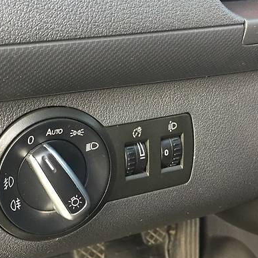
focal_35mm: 53
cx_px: 78
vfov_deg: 32.2
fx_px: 447
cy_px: 133
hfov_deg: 31.8
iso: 160
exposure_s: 1/33
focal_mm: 4.2
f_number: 2.2
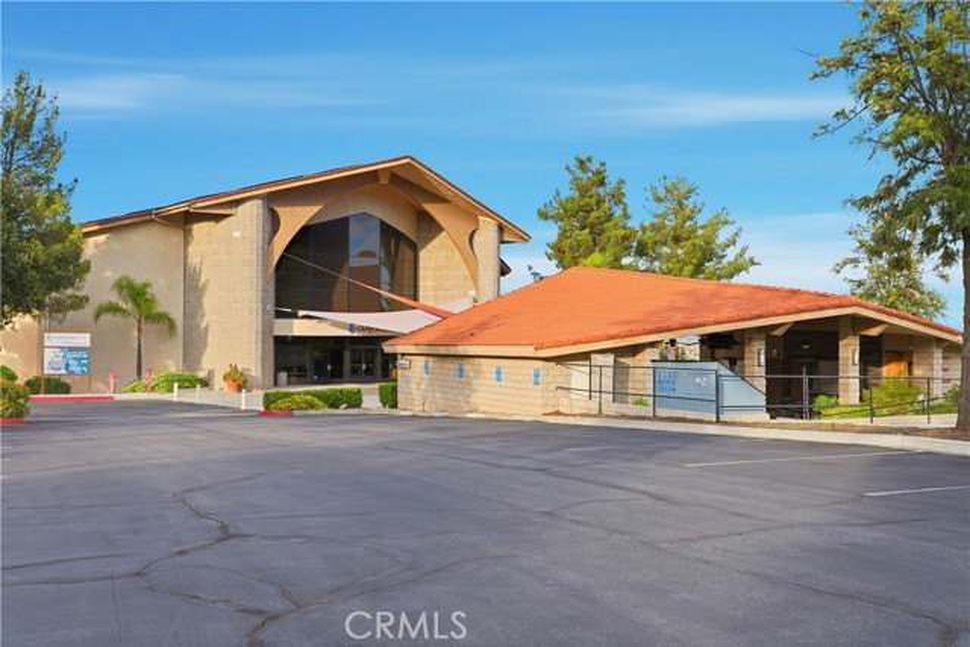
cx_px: 485
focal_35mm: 35
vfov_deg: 37.9
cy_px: 324
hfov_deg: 54.4
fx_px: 943
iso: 320
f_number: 8
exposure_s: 1/1000
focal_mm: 35
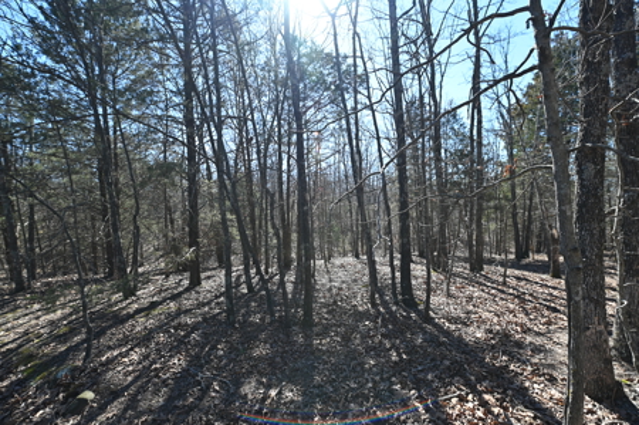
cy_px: 212
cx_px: 320
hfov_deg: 104.3
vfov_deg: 81.1
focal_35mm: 14
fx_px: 248
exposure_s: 1/250
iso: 140
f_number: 5.6
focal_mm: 14
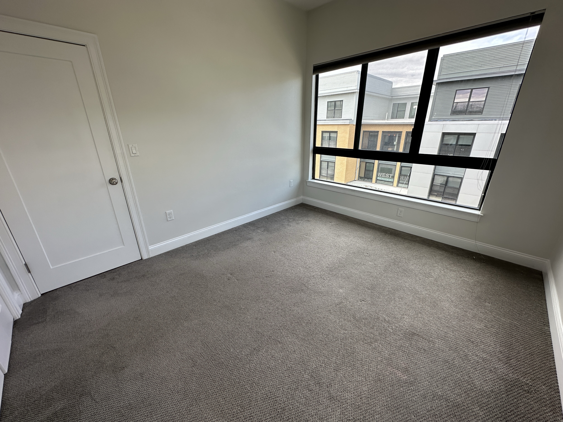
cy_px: 211
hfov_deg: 102.1
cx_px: 282
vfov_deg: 85.7
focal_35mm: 14
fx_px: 228
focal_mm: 2.22
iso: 50
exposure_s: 1/237
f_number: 2.2
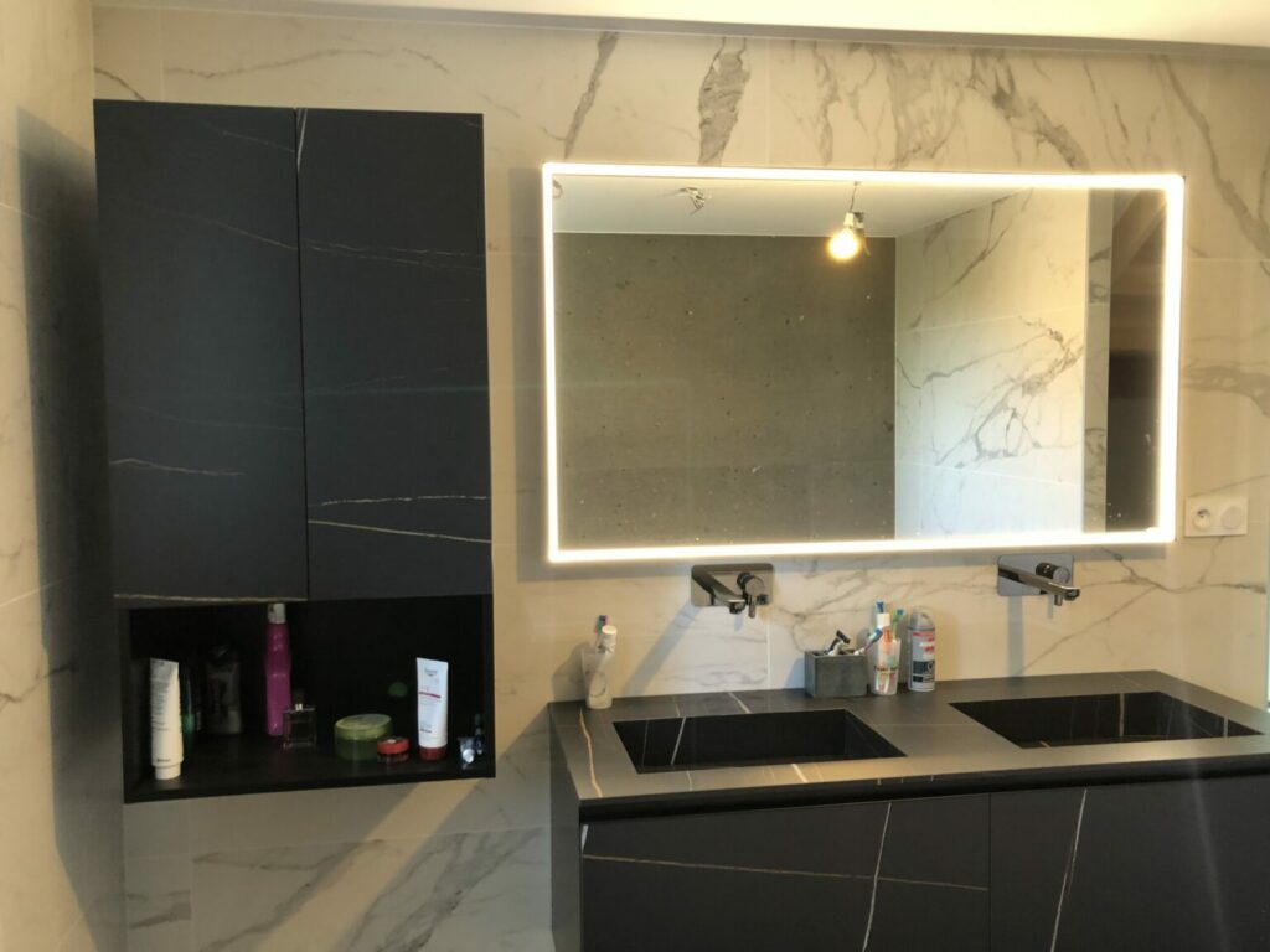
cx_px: 635
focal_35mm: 28
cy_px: 476
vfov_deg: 49.7
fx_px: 1027
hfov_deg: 63.4
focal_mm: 4
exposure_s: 1/17
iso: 50
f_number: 1.8
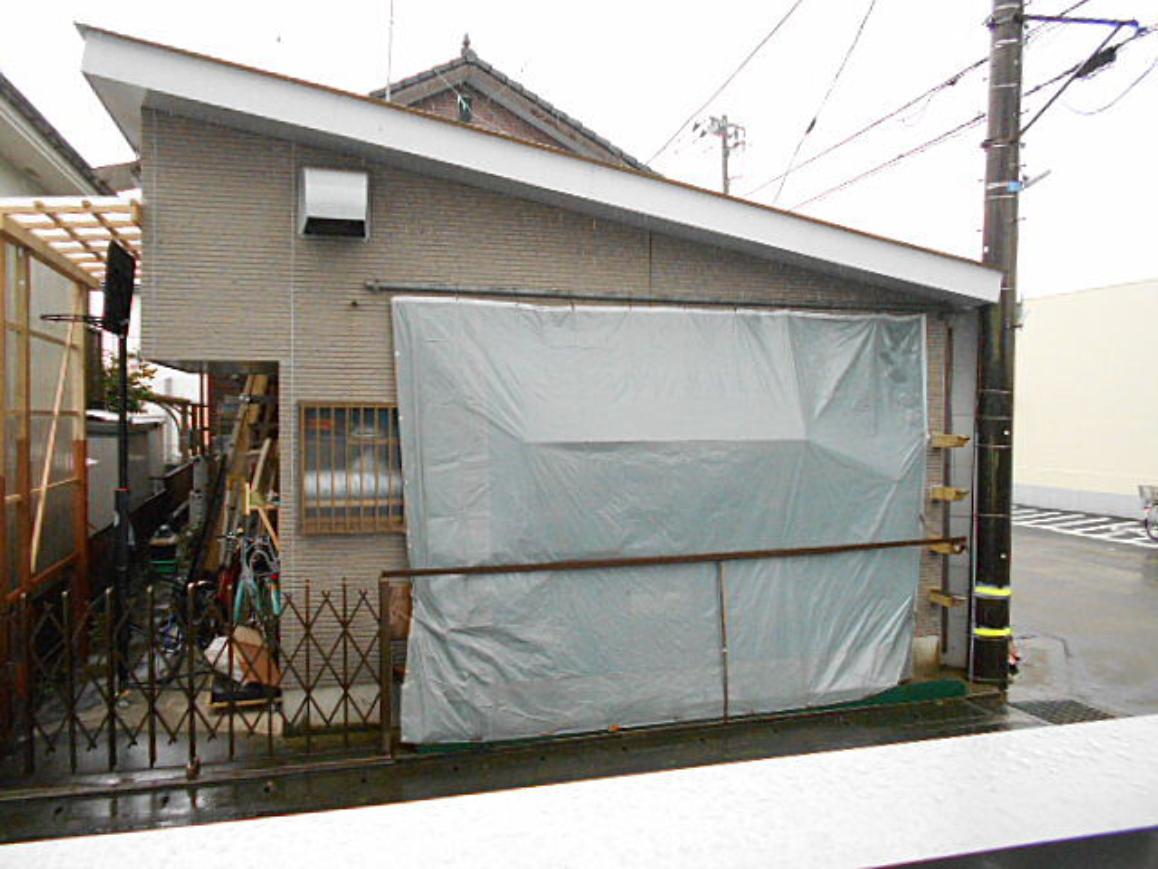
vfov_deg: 53.1
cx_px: 579
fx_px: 870
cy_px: 434
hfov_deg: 67.3
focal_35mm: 26
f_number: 3.2
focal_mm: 4.6
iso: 500
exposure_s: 1/250
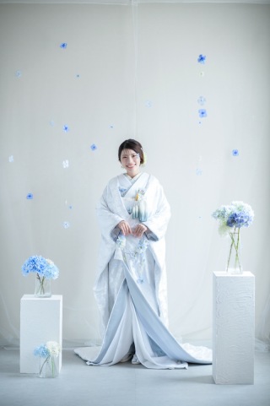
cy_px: 203
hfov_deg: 16.0
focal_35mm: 85
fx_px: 958
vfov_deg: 23.9
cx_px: 135
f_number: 2.8
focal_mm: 85
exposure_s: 1/125
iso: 800
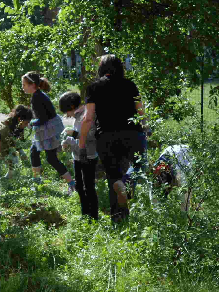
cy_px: 146
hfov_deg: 19.3
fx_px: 633
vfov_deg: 26.0
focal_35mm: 75
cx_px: 28
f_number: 5.2
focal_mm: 10
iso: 80
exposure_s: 1/200
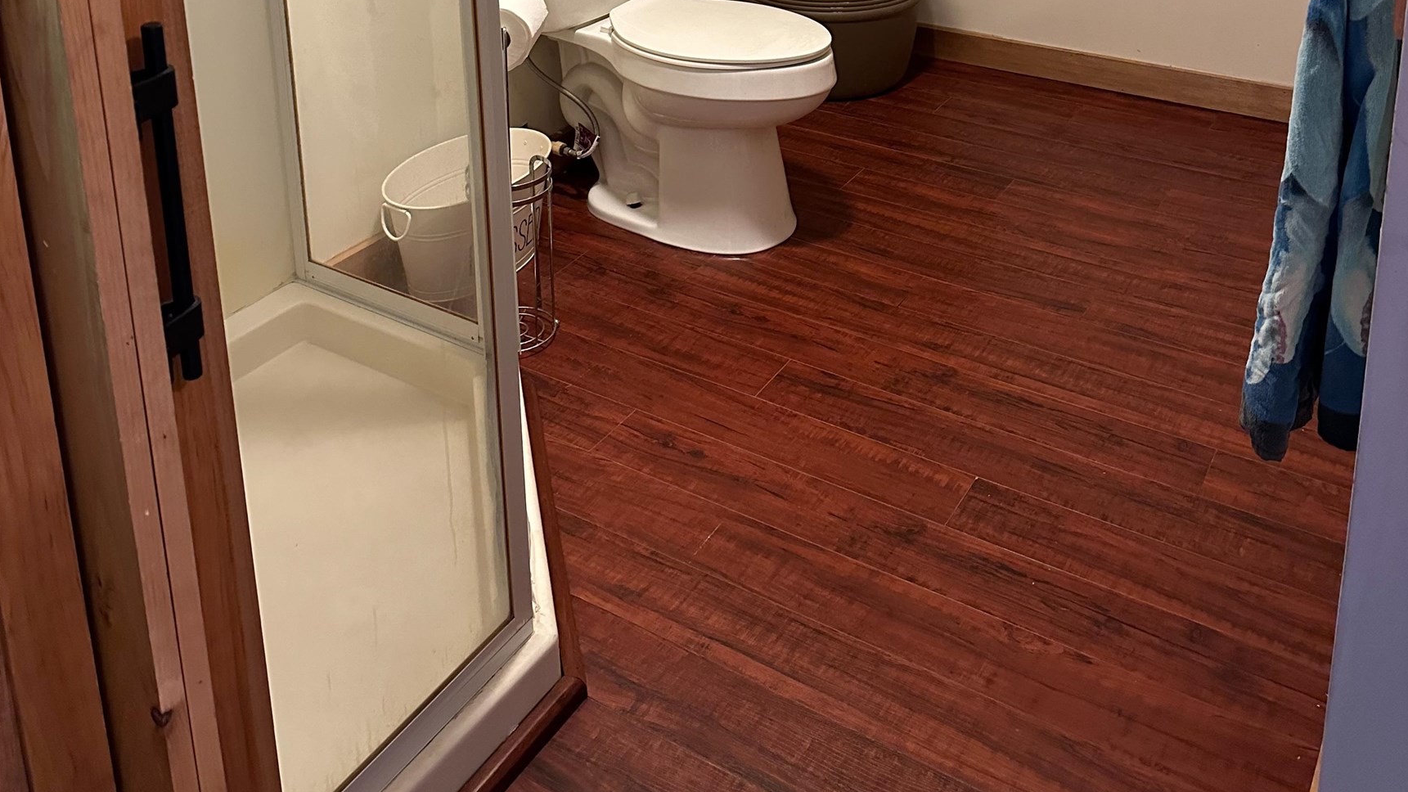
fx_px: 1307
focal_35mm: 35
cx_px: 705
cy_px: -70
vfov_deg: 30.3
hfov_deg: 56.6
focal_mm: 6.86
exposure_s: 1/60
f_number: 1.78
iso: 500
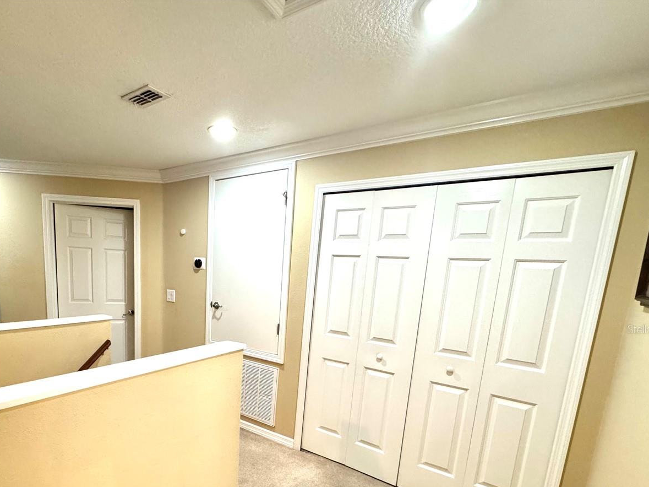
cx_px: 239
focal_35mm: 19
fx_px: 356
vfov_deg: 66.6
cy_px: 329
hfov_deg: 82.9
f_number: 2.2
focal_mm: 2.22
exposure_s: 1/120
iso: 320
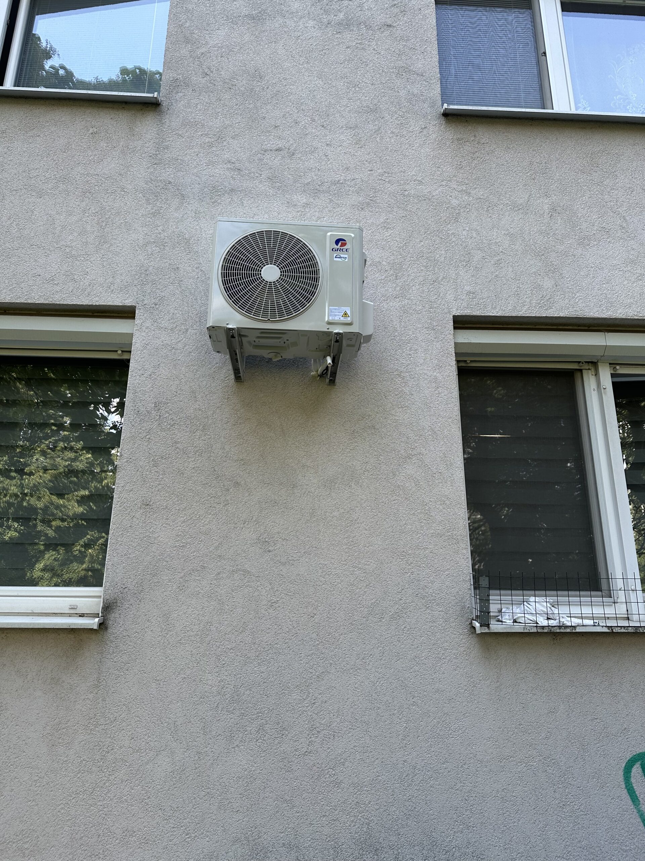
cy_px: 430
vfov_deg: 71.6
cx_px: 322
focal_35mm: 24
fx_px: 596
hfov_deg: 56.8
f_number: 1.78
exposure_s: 1/508
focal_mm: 6.86
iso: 80
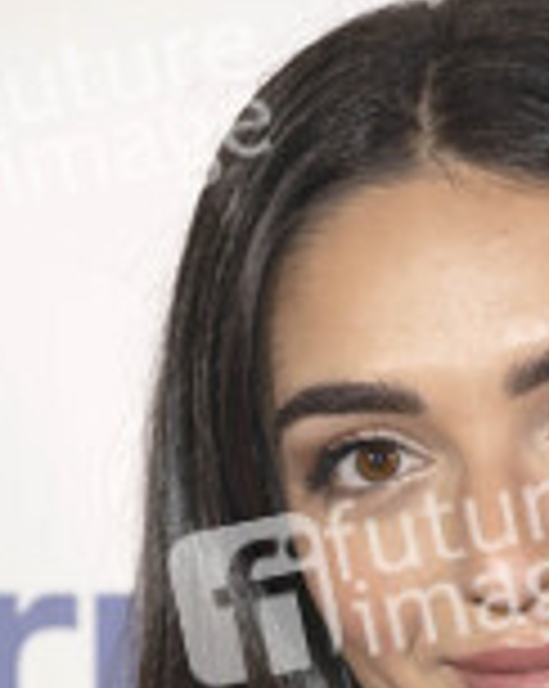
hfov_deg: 6.0
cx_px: 531
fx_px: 5189
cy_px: 805
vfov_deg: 7.5
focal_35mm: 255
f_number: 5
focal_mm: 104
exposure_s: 1/200
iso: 800
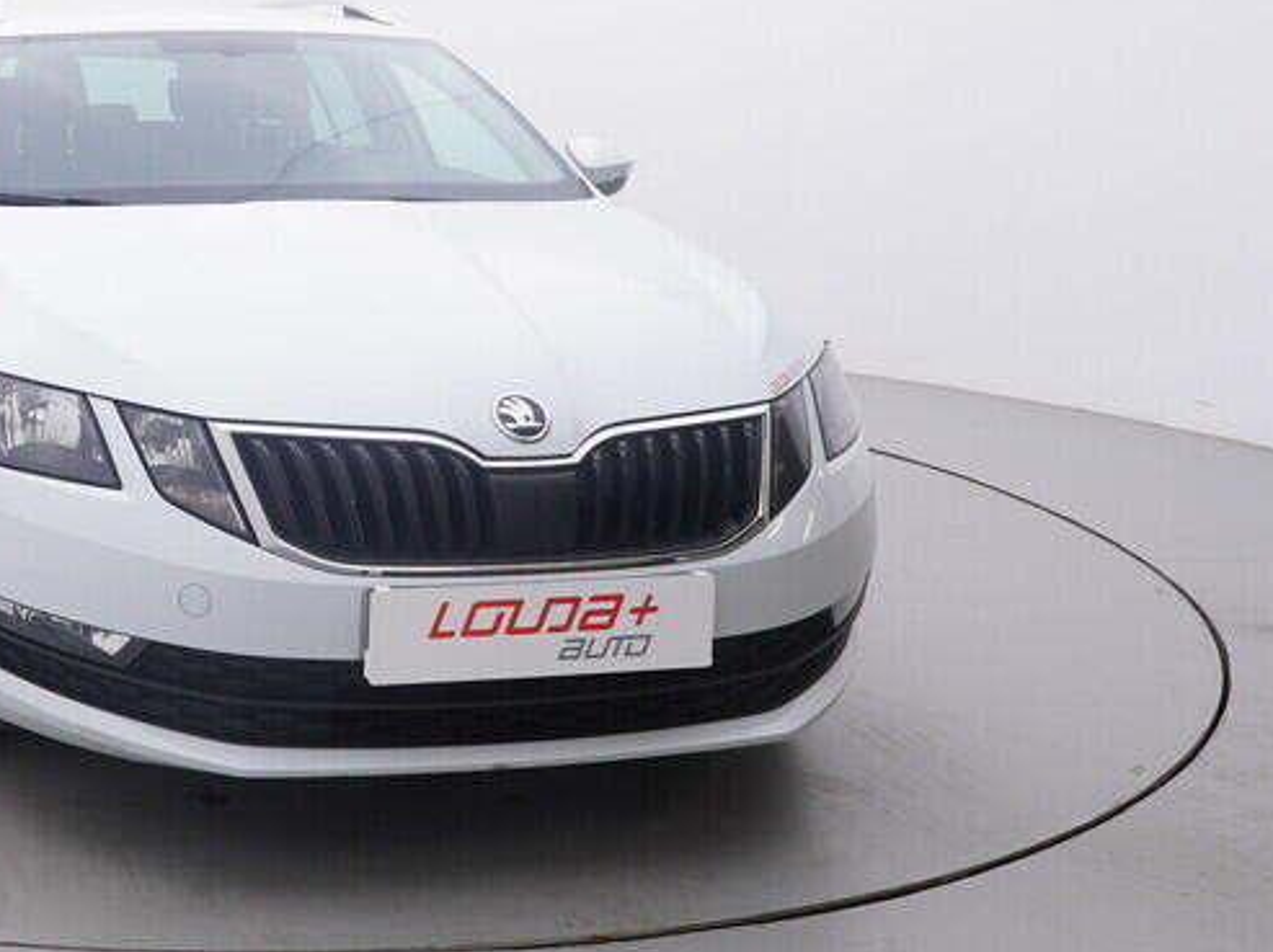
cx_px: 59
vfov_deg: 31.8
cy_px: 289
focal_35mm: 45
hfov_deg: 38.3
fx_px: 1654
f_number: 5
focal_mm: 15
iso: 200
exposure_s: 1/80
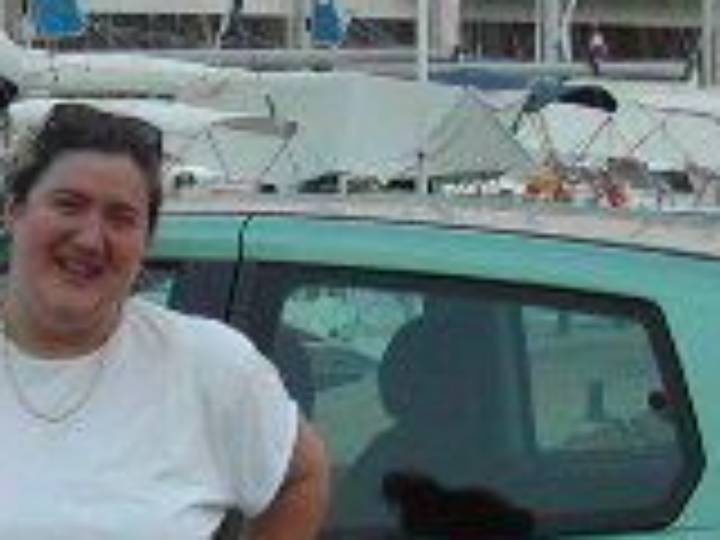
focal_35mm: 152
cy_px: 333
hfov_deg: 12.9
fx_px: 3162
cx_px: 90
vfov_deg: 9.8
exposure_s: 1/43.2
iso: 100
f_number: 2.8
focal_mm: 8
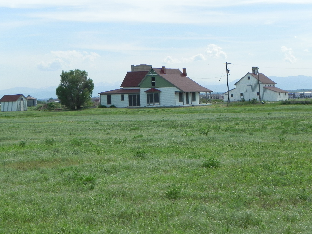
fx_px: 766
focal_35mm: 85
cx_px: 156
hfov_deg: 23.0
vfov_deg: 17.4
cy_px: 117
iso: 160
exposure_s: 1/470
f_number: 7.1
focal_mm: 15.1
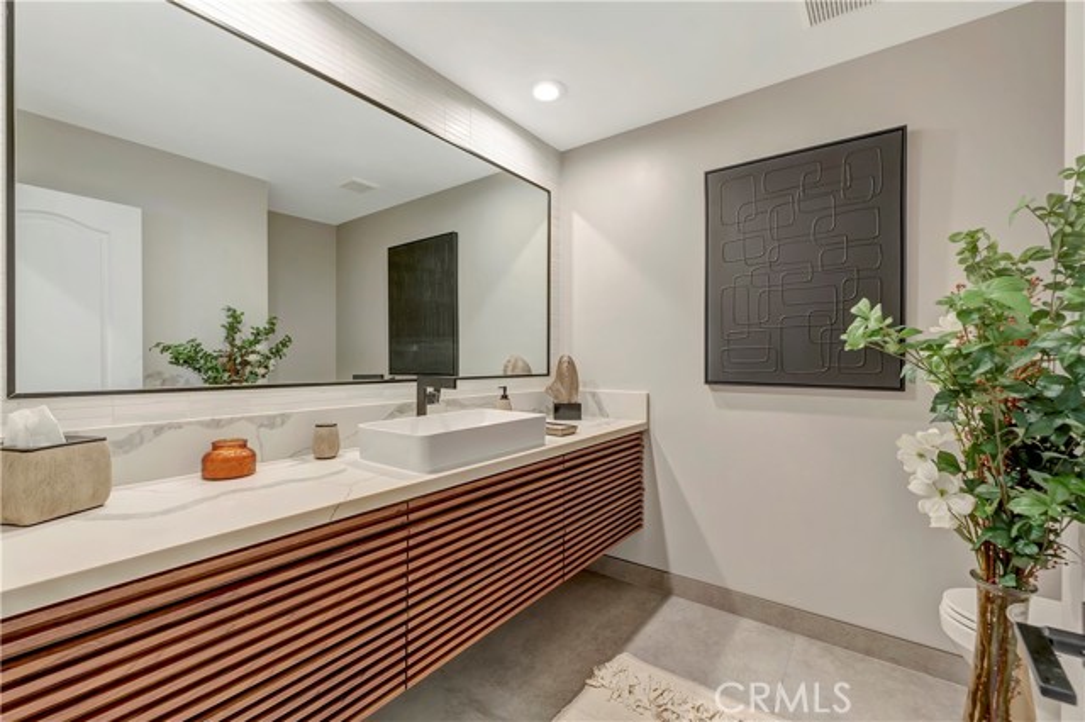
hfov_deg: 100.4
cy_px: 361
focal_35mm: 15
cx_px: 542
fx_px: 452
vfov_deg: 77.3
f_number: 5.6
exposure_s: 1/4
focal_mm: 10
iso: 100
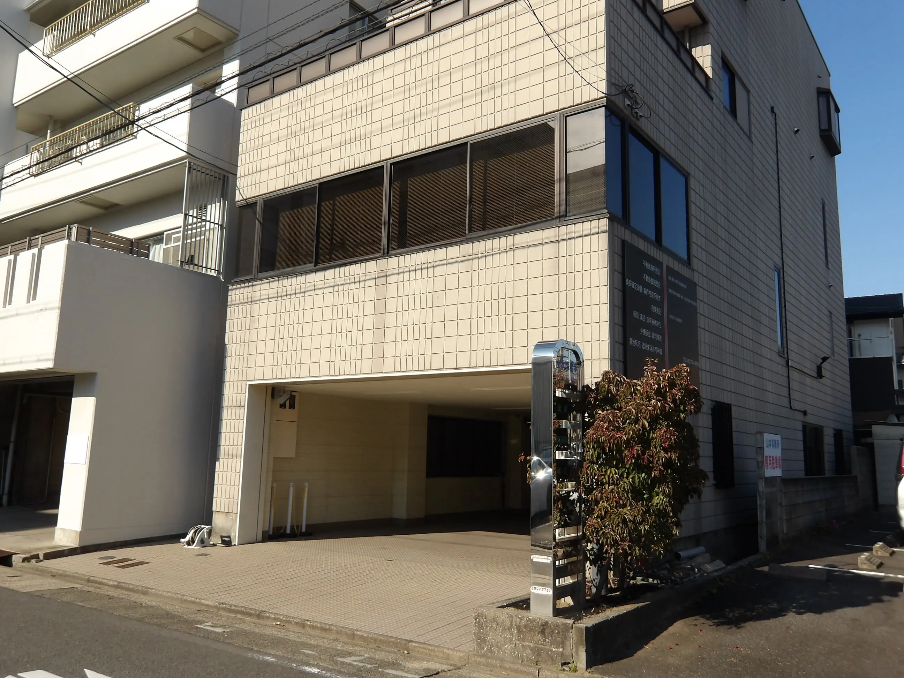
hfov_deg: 65.3
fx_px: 705
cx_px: 452
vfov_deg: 51.4
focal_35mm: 27
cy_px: 339
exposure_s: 1/144
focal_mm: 4.9
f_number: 10.4
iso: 100
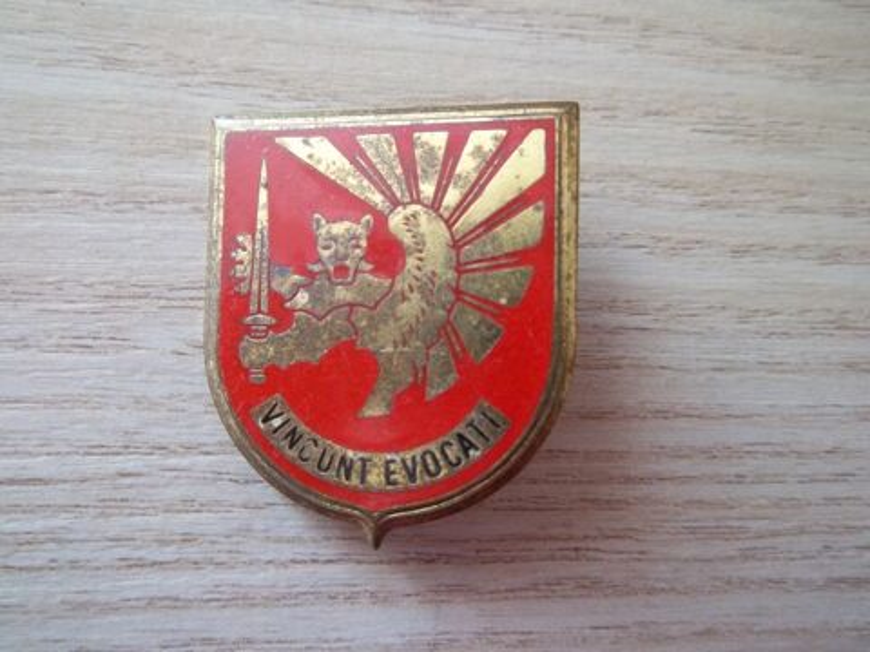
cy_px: 326
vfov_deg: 49.7
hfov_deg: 63.4
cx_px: 435
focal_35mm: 28
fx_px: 704
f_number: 3.5
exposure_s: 1/30
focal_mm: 5.05
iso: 160
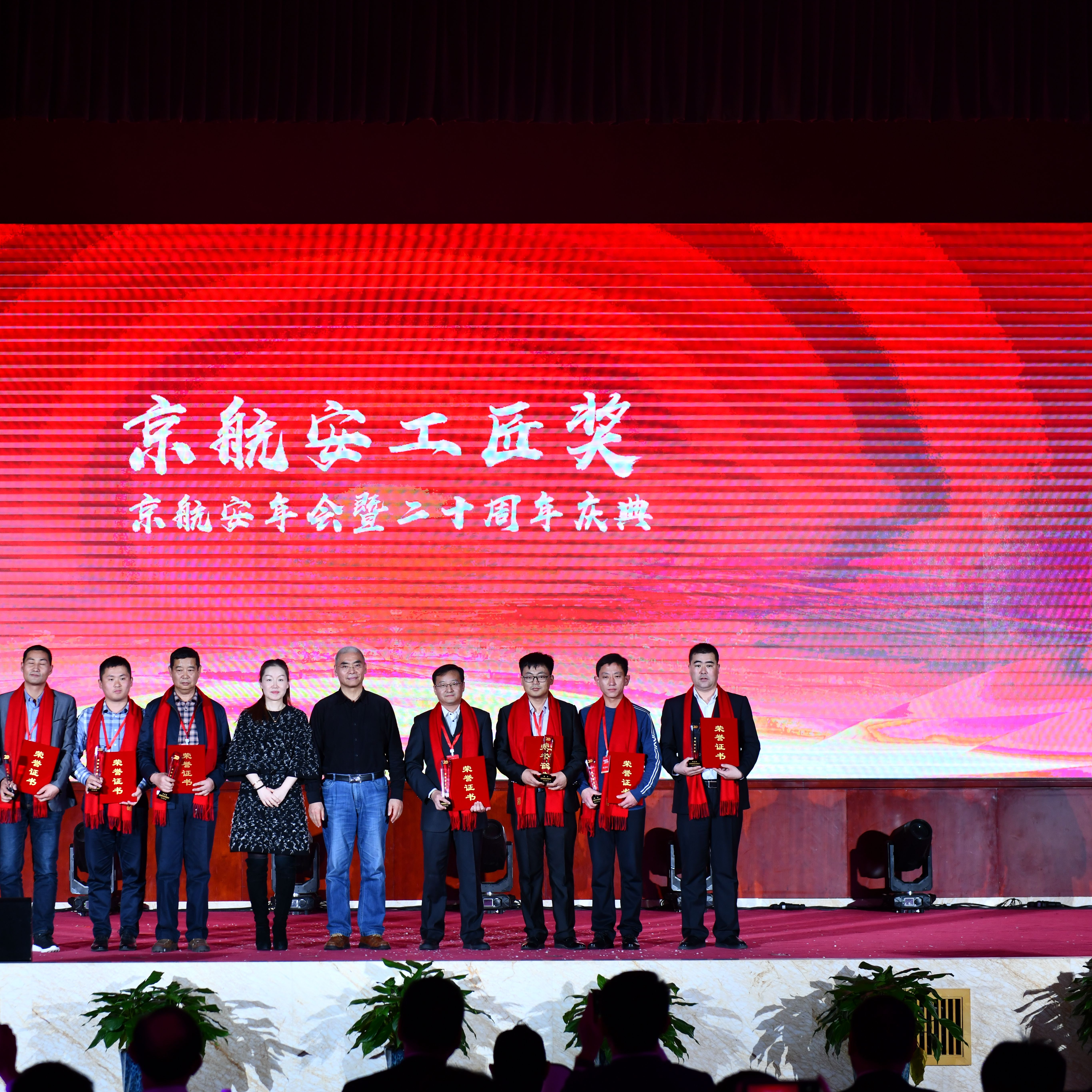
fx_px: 3212
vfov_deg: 19.3
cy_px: 547
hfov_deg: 19.2
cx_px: 342
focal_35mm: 90
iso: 500
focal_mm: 70
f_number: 4
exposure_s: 1/200
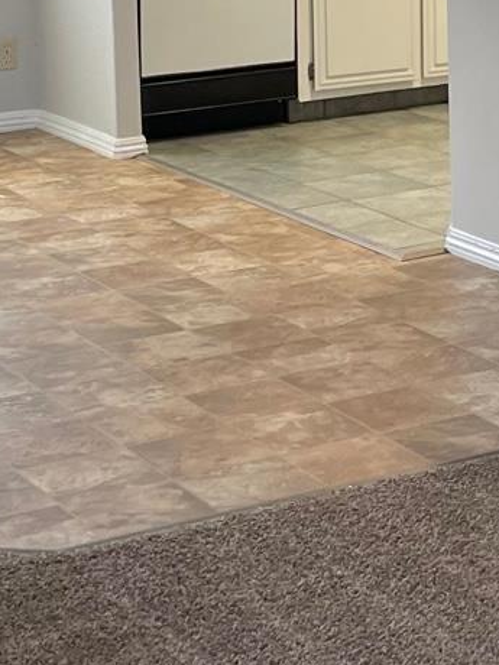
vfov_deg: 16.5
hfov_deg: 12.9
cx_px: 457
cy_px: -139
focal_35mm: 114
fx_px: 2191
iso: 125
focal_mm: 4.2
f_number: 1.6
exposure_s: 1/121
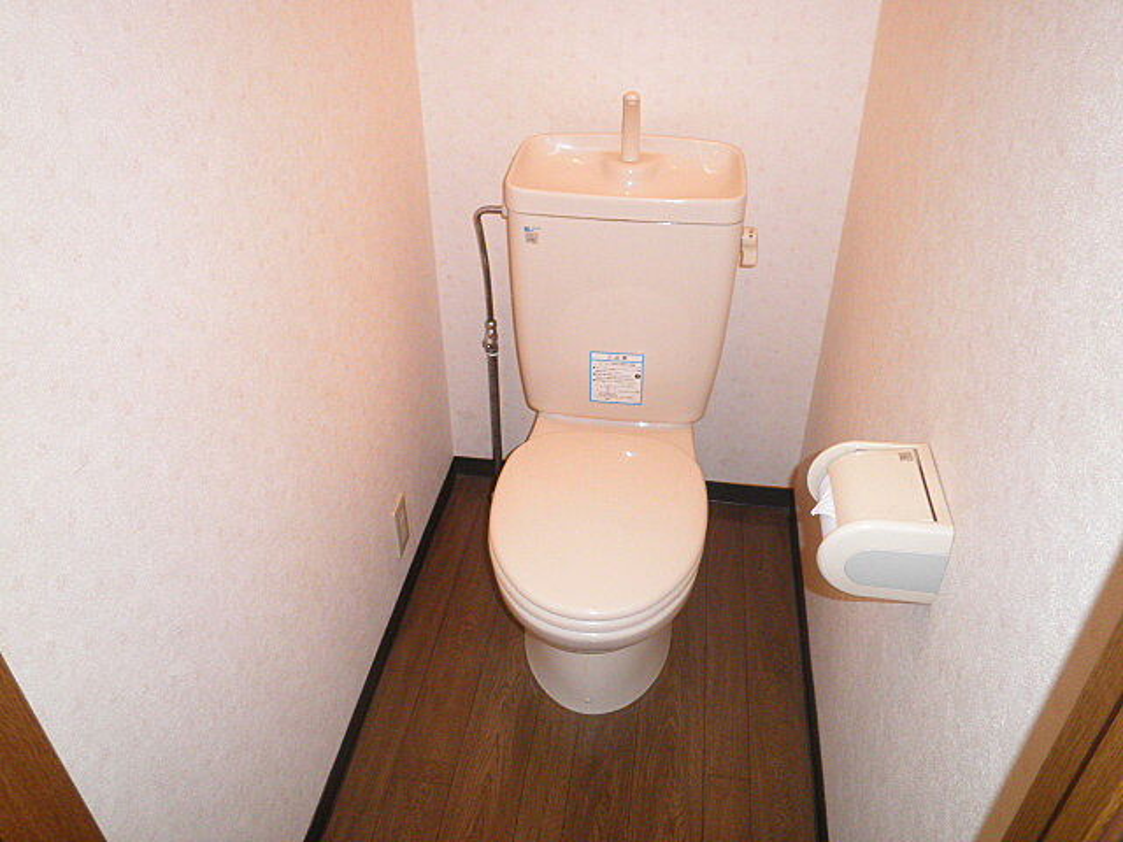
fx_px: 843
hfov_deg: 67.3
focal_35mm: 26
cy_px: 421
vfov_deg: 53.1
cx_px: 562
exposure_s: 1/30
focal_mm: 4.7
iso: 160
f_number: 2.8
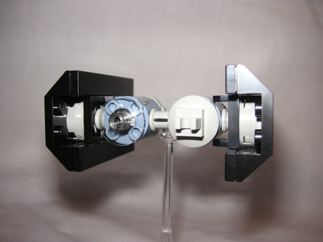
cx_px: 162
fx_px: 345
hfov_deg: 50.1
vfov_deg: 38.7
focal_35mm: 37
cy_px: 121
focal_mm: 6.1
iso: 160
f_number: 6.7
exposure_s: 1/45
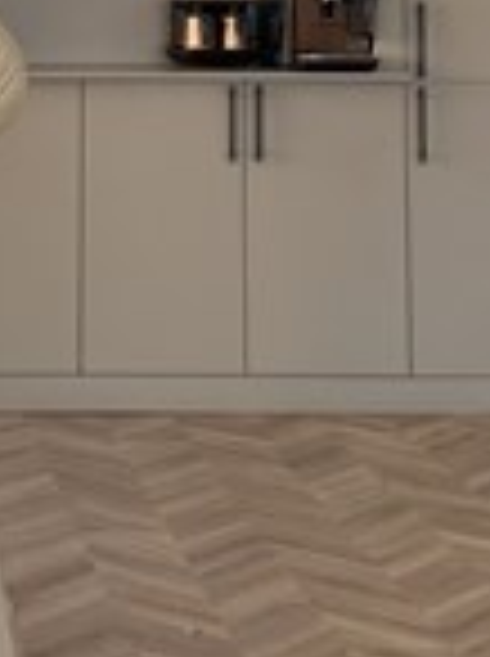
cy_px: 128
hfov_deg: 20.1
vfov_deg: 28.0
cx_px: -108
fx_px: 1287
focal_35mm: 68
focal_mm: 6.76
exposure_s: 1/121
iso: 160
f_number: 1.78
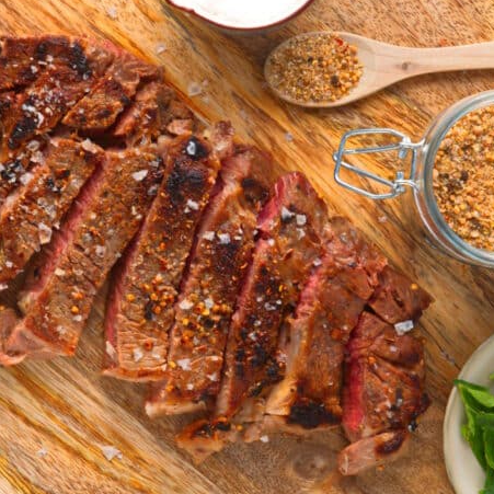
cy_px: 231
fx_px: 1824
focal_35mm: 113
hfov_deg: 15.4
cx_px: 192
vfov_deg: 15.4
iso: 100
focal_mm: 52
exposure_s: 1/100
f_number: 11
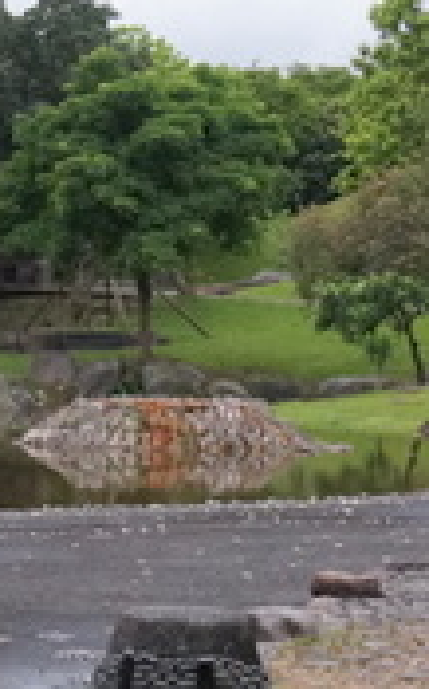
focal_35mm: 140
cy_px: 380
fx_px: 2623
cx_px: -224
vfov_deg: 15.0
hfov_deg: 9.1
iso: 1250
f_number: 4.5
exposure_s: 1/160
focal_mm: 25
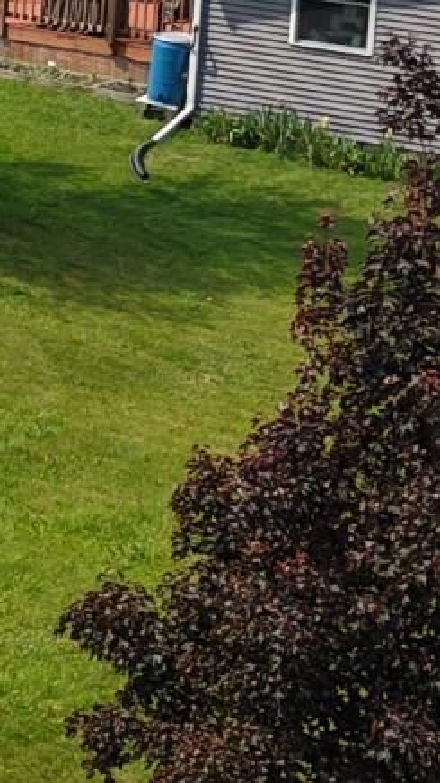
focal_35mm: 180
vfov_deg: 11.9
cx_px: -812
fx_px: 3736
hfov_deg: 6.3
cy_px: 36
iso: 200
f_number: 1.8
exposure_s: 1/4000
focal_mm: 8.67
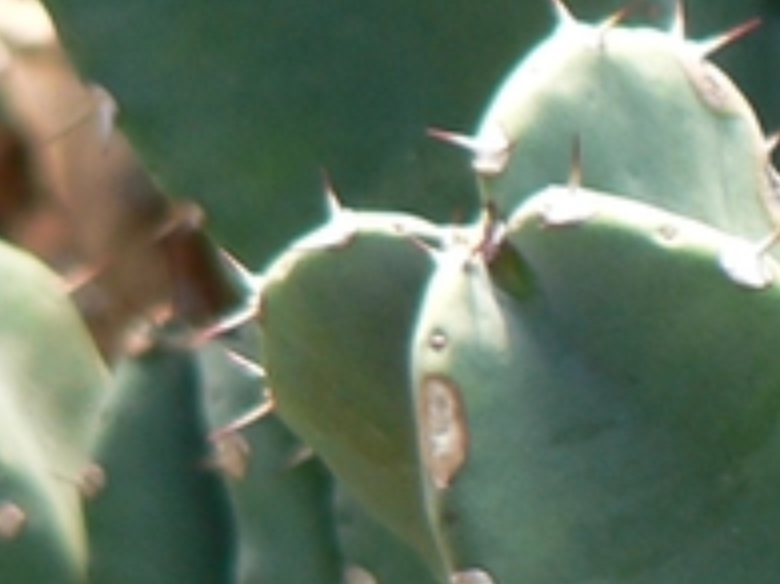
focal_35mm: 683
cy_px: 716
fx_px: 15381
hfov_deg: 2.9
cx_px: 1980
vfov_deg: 2.2
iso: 80
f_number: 2.8
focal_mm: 21.6
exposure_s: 1/60
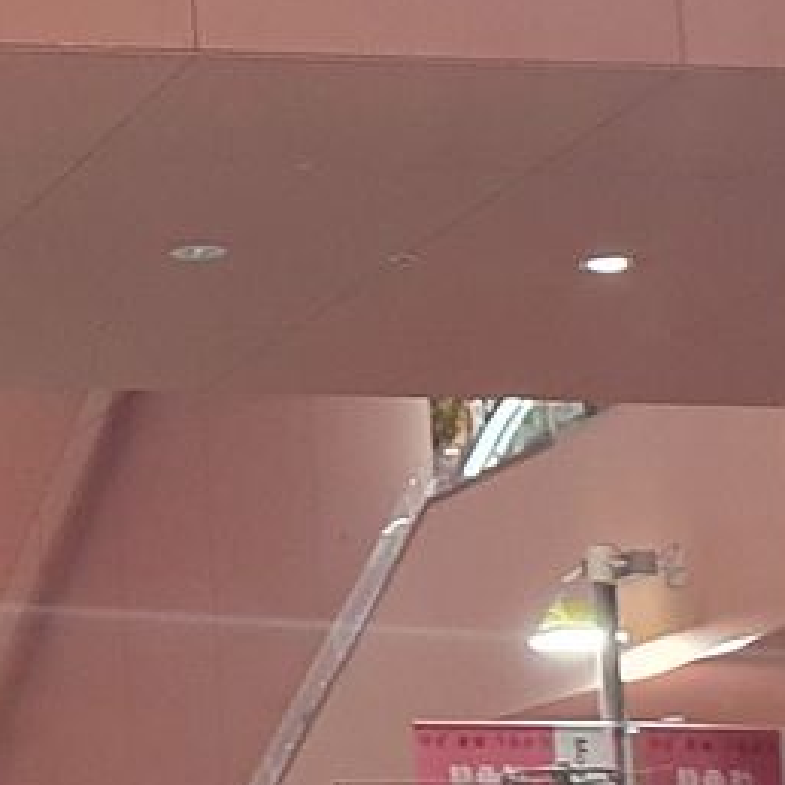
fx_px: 3643
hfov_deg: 11.2
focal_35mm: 142
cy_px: 297
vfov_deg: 12.3
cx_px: -737
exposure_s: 1/40
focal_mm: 4.32
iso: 320
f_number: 2.4
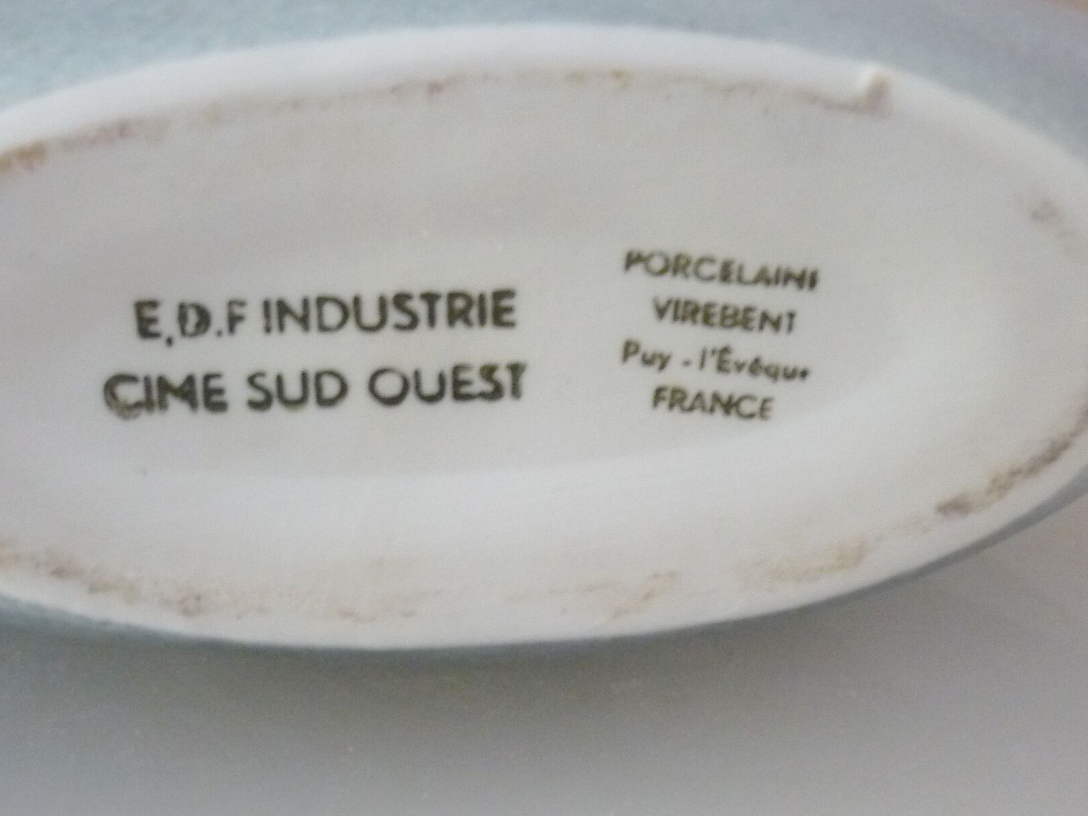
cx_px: 490
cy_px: 447
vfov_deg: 34.3
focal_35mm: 42
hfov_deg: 44.7
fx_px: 1320
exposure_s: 1/10
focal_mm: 5.5
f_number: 2.8
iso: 400
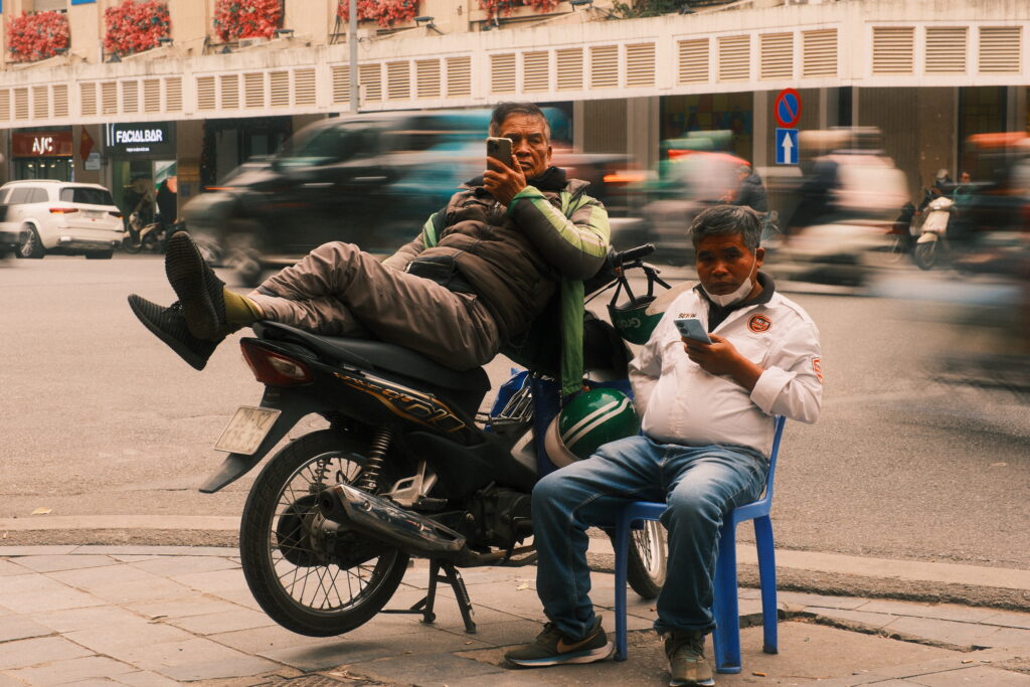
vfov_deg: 19.2
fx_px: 2032
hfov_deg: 28.4
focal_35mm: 71
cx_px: 515
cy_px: 344
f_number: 7.1
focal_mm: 47.5
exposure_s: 1/8
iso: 500
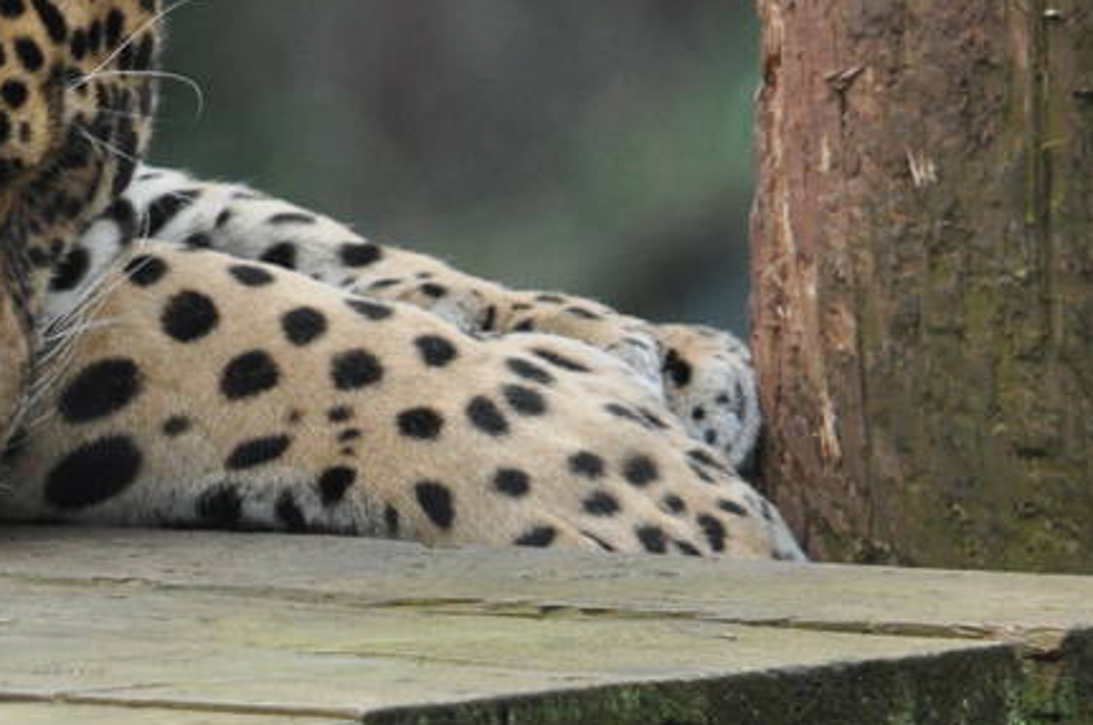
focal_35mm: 1672
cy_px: -143
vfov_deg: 0.8
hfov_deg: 1.2
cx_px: -923
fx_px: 50687
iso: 800
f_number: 5.6
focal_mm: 300
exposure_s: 1/1000
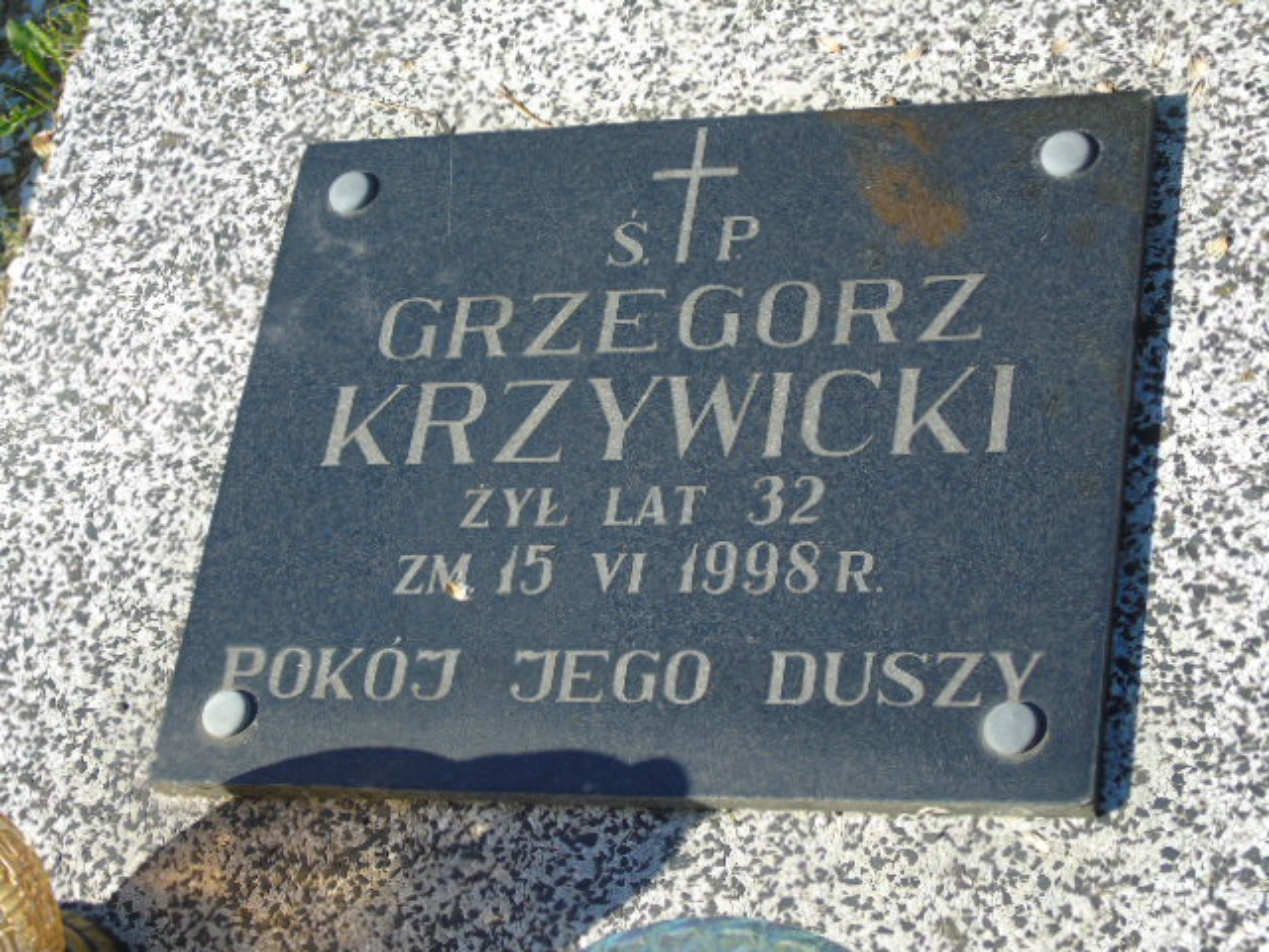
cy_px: 476
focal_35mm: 71
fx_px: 2603
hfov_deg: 27.4
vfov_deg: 20.7
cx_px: 634
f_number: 4.7
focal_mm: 13
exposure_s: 1/250
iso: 80
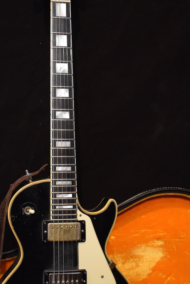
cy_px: 158
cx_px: 67
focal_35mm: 68
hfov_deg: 20.0
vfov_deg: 29.7
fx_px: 537
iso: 2500
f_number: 4
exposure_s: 1/30
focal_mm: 27
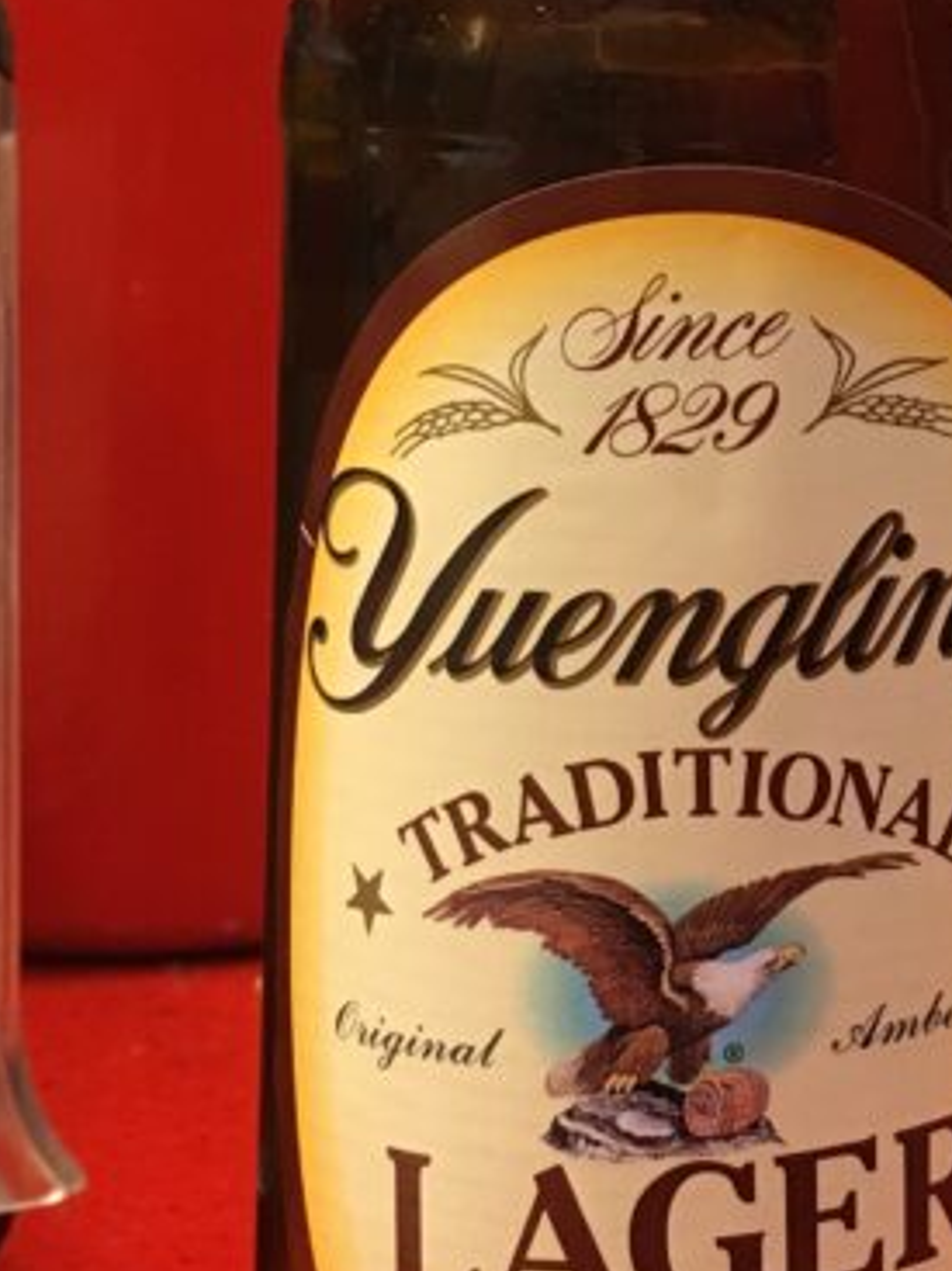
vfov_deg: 23.9
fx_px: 2972
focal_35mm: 81
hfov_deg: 17.9
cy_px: 364
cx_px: 838
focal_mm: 4.15
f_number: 2.2
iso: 125
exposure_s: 1/30
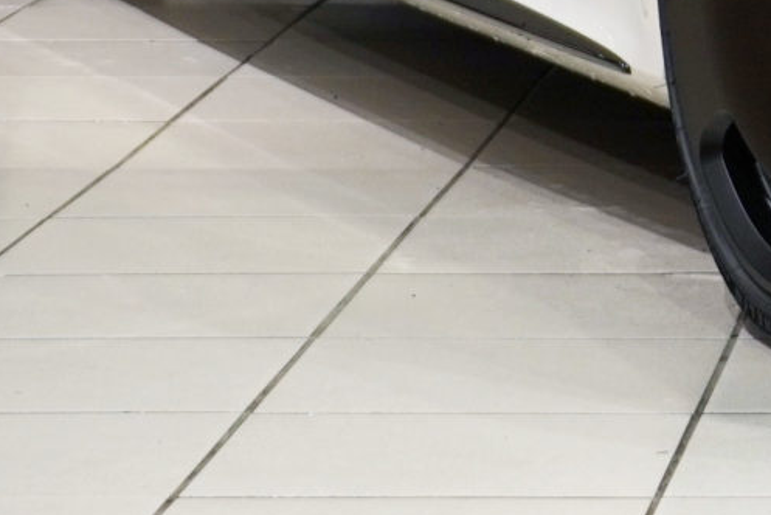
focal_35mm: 278
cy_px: -797
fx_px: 5957
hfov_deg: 7.1
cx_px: 1607
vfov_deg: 4.8
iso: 200
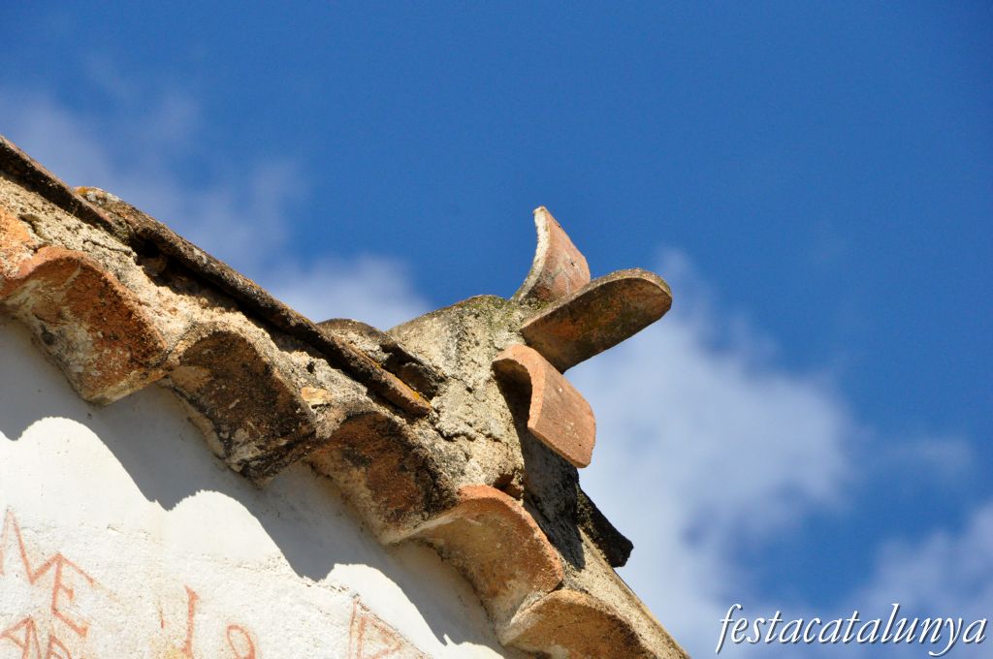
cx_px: 496
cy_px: 330
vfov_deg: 4.6
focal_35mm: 300
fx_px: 8264
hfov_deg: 6.9
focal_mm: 200
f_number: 11
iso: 1600
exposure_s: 1/2000
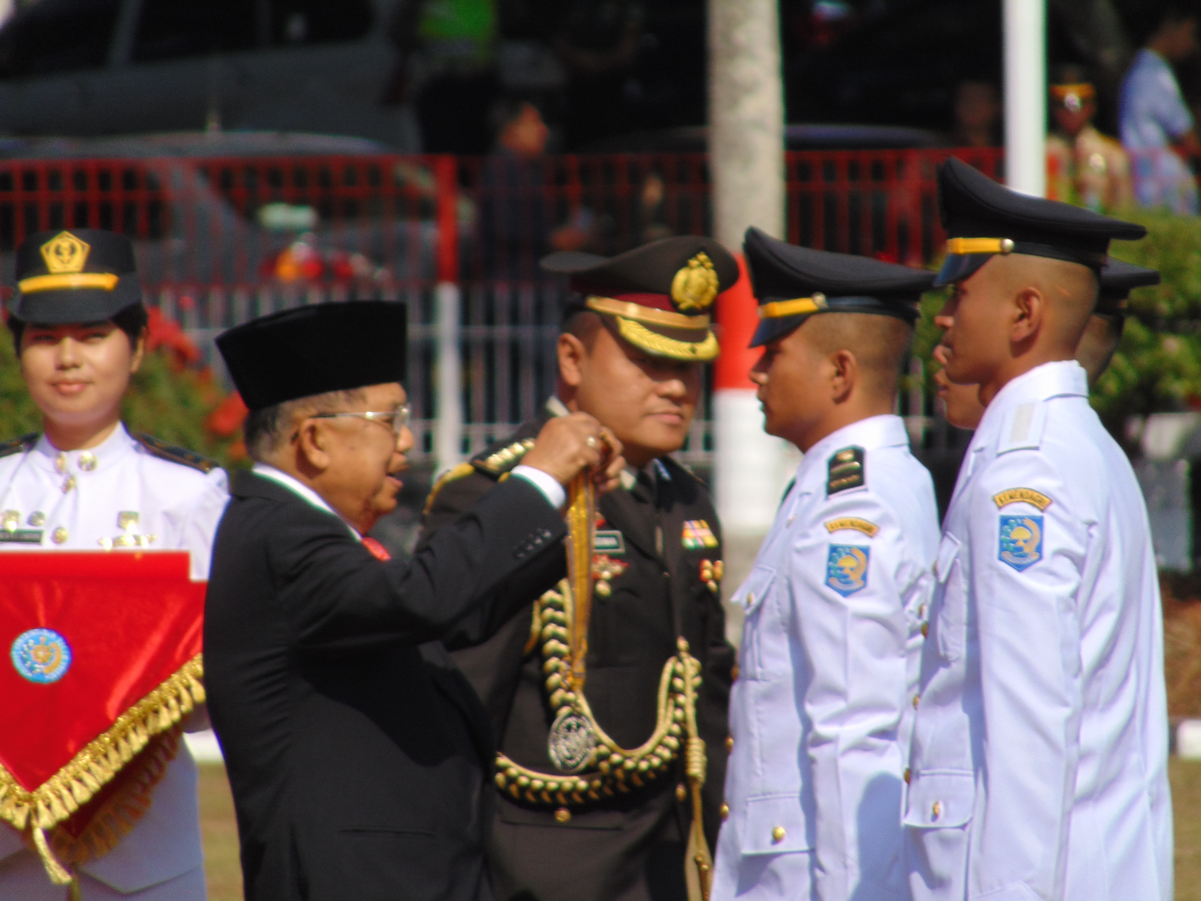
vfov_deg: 1.7
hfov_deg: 2.3
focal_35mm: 876
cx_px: 600
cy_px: 450
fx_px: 30393
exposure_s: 1/500
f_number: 5.9
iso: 80
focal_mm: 157.1
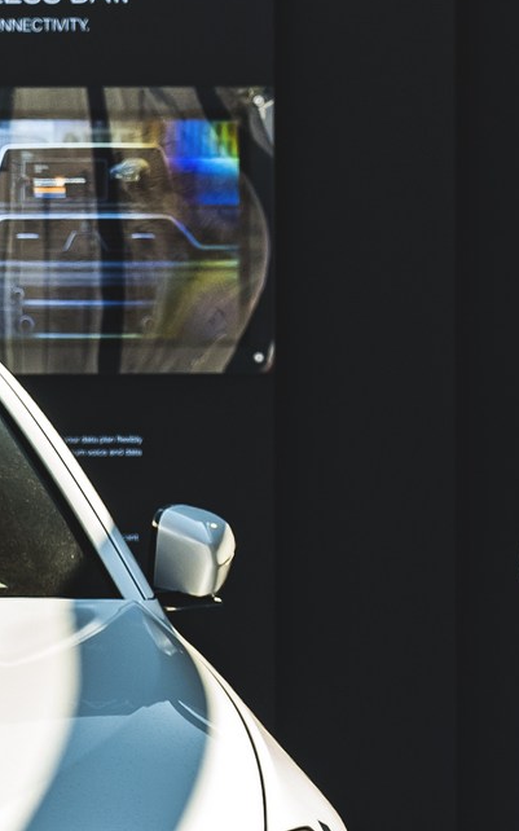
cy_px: 417
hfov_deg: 7.0
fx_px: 4143
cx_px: -417
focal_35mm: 183
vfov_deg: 11.5
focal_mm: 40
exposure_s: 1/320
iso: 200
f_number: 4.5
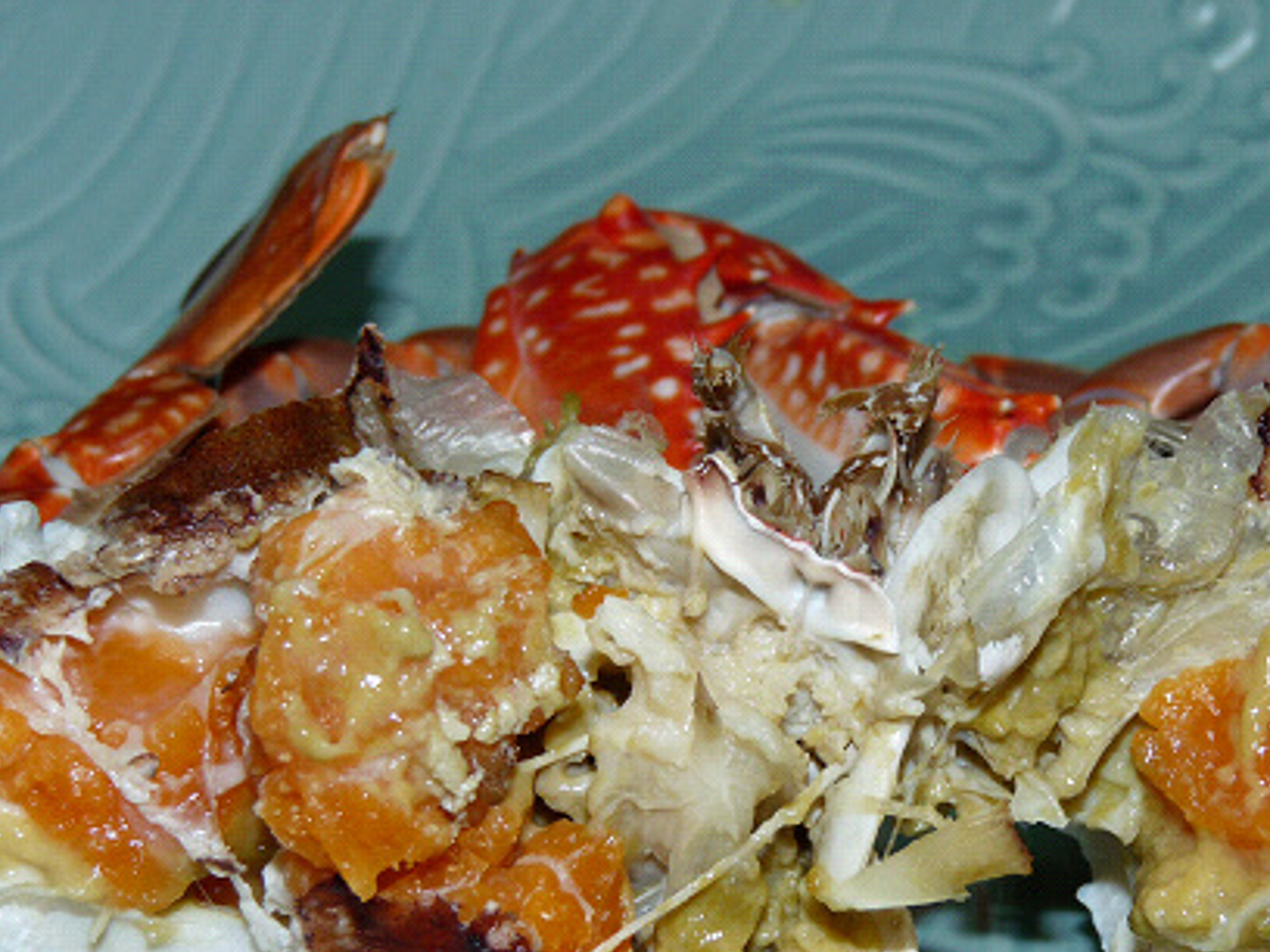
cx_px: 786
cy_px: 580
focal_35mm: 90
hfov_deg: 21.7
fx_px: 3302
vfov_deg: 16.4
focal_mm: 11.1
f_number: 4
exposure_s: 1/30
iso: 100
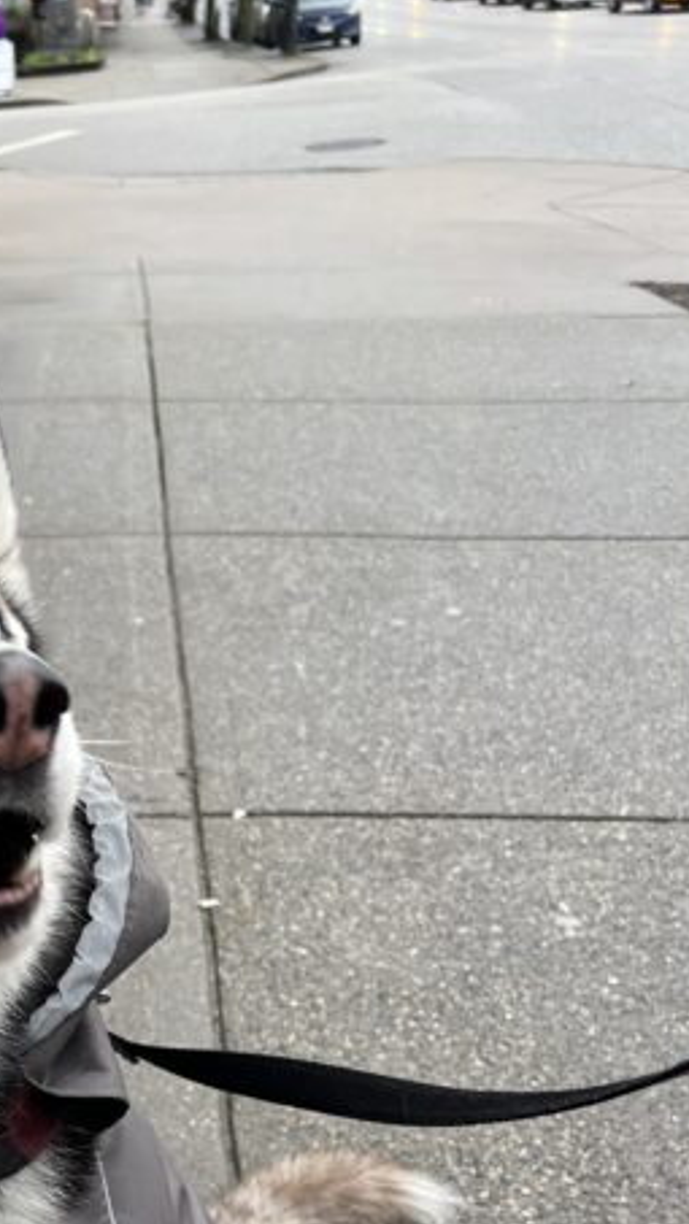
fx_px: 1623
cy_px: 989
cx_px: -73
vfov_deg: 39.6
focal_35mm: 50
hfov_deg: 22.6
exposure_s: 1/120
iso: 100
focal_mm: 5.7
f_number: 1.5
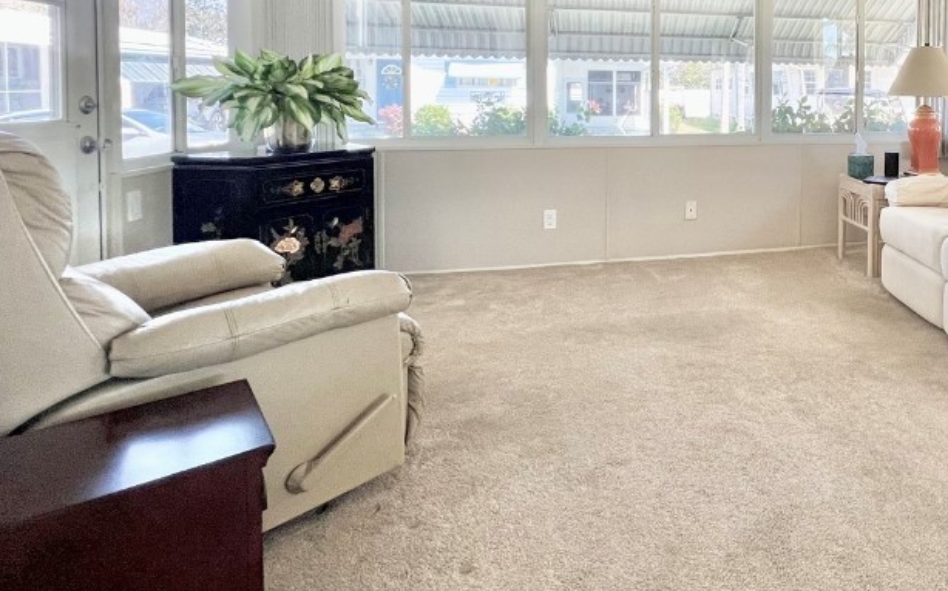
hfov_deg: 69.5
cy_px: 113
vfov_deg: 49.6
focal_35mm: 23
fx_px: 594
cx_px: 761
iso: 160
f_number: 1.8
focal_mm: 1.57
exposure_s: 1/120
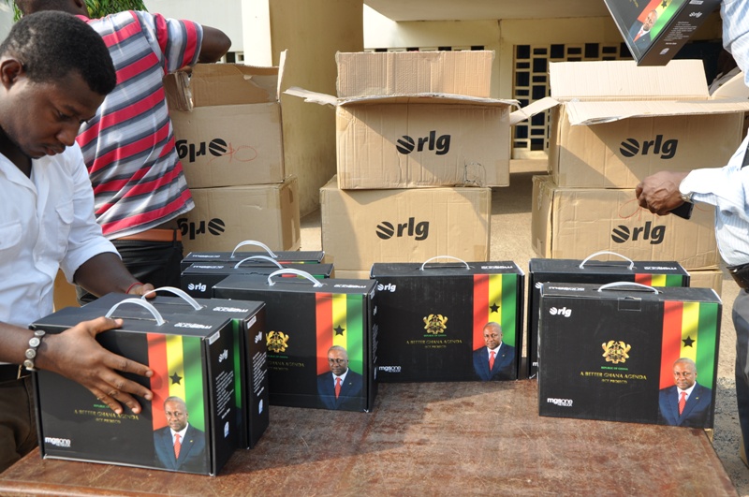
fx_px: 748
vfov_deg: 36.8
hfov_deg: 53.2
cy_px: 248
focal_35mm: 36
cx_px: 374
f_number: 7.1
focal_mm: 24
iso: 200
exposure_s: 1/200
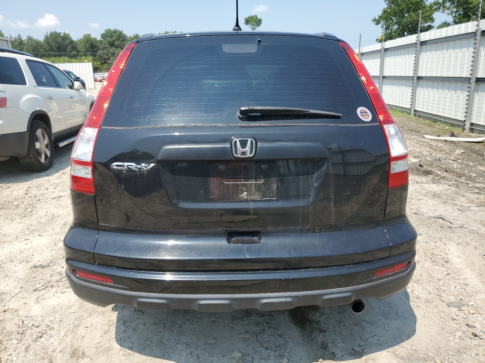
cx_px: 242
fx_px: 364
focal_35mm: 26
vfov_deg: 53.1
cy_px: 182
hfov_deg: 67.3
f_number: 1.5
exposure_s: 1/2000
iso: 50
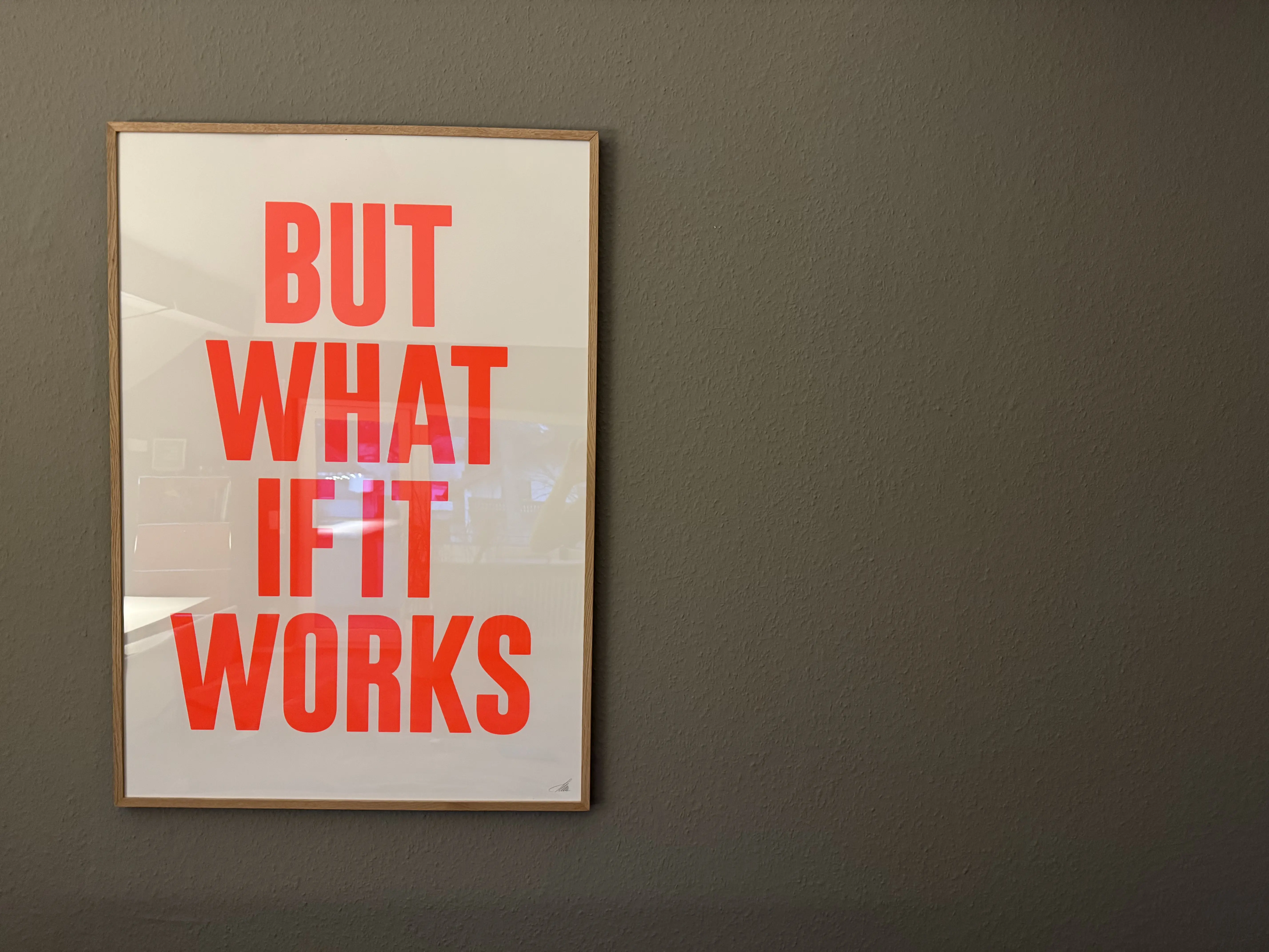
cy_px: 476
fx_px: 880
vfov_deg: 56.8
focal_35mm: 24
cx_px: 634
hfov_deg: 71.6
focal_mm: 6.76
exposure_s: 1/33
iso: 640
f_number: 1.78
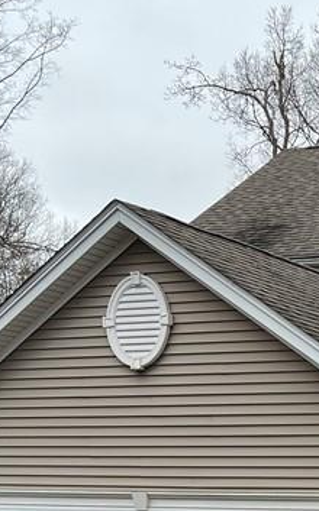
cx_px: 454
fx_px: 1115
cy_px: 512
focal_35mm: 80
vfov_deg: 24.6
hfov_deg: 15.3
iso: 50
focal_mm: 5.7
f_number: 1.5
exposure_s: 1/330
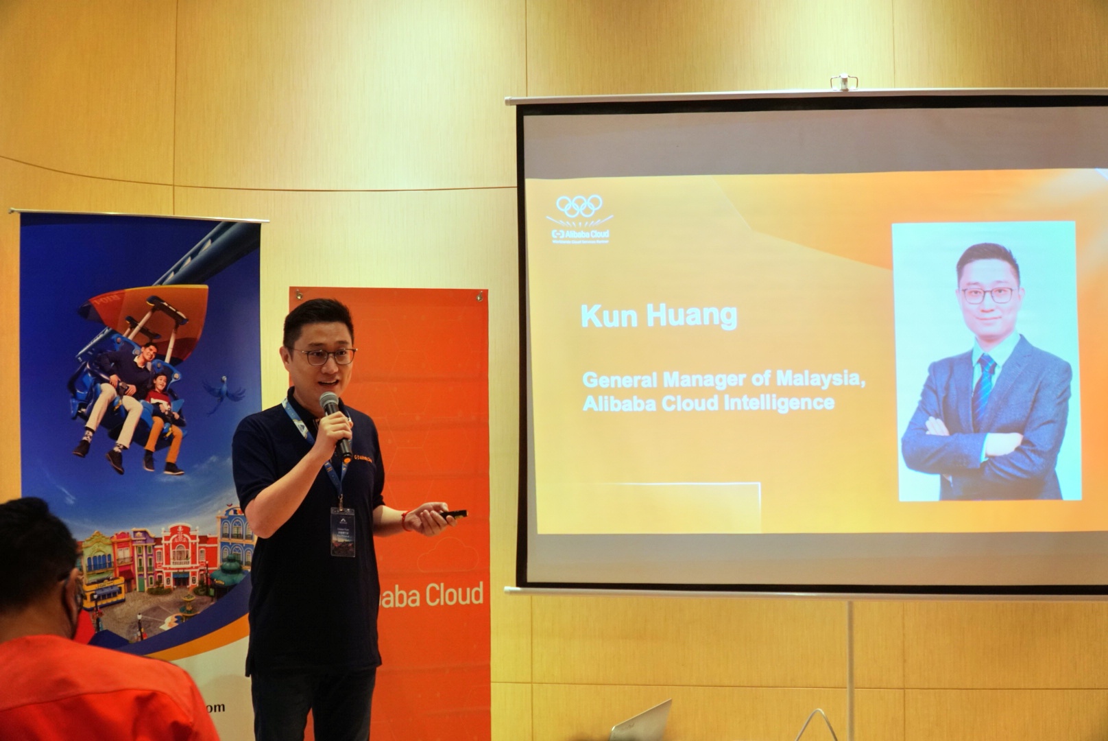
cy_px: 370
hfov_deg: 33.4
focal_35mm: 60
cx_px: 554
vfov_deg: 22.7
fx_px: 1848
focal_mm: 40
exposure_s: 1/160
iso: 1000
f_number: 4
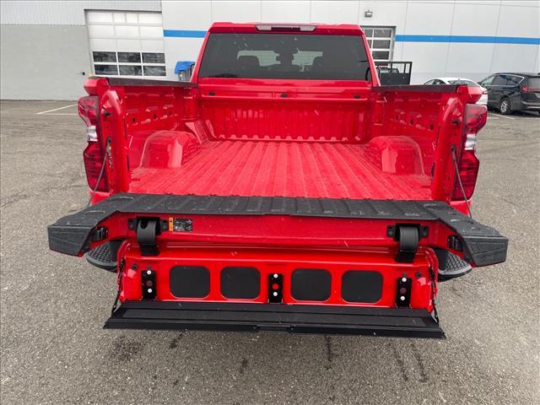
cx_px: 270
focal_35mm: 26
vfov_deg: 53.1
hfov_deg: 67.3
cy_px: 202
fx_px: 406
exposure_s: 1/133
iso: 32
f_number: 1.6
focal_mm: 4.2
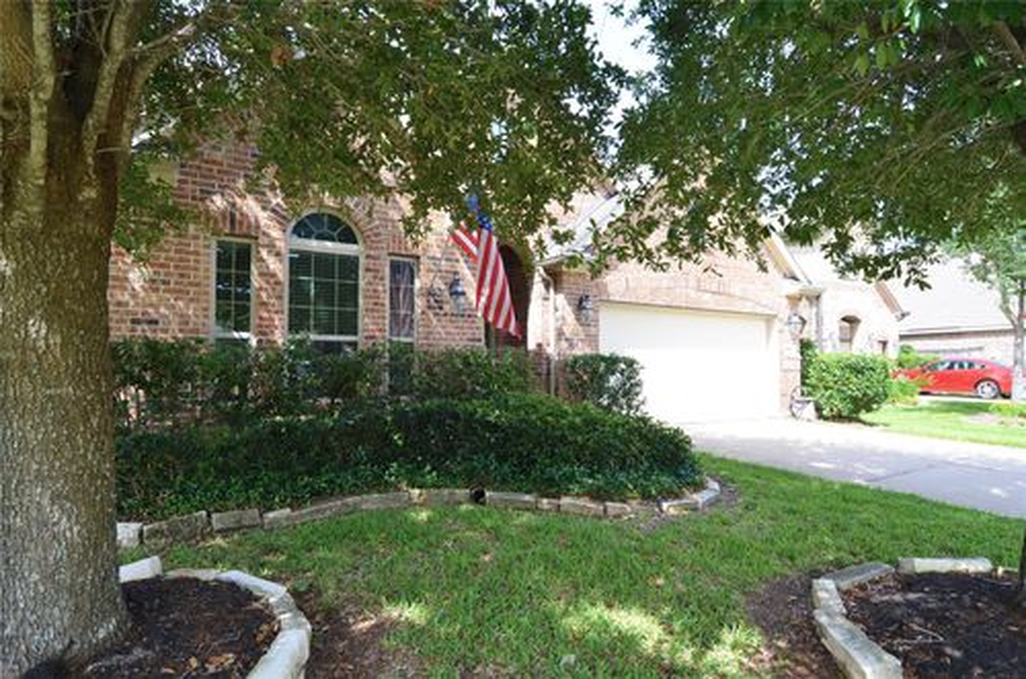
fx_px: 512
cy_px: 340
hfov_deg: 90.1
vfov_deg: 67.1
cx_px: 513
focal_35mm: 18
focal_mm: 12
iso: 100
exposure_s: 1/160
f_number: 6.3
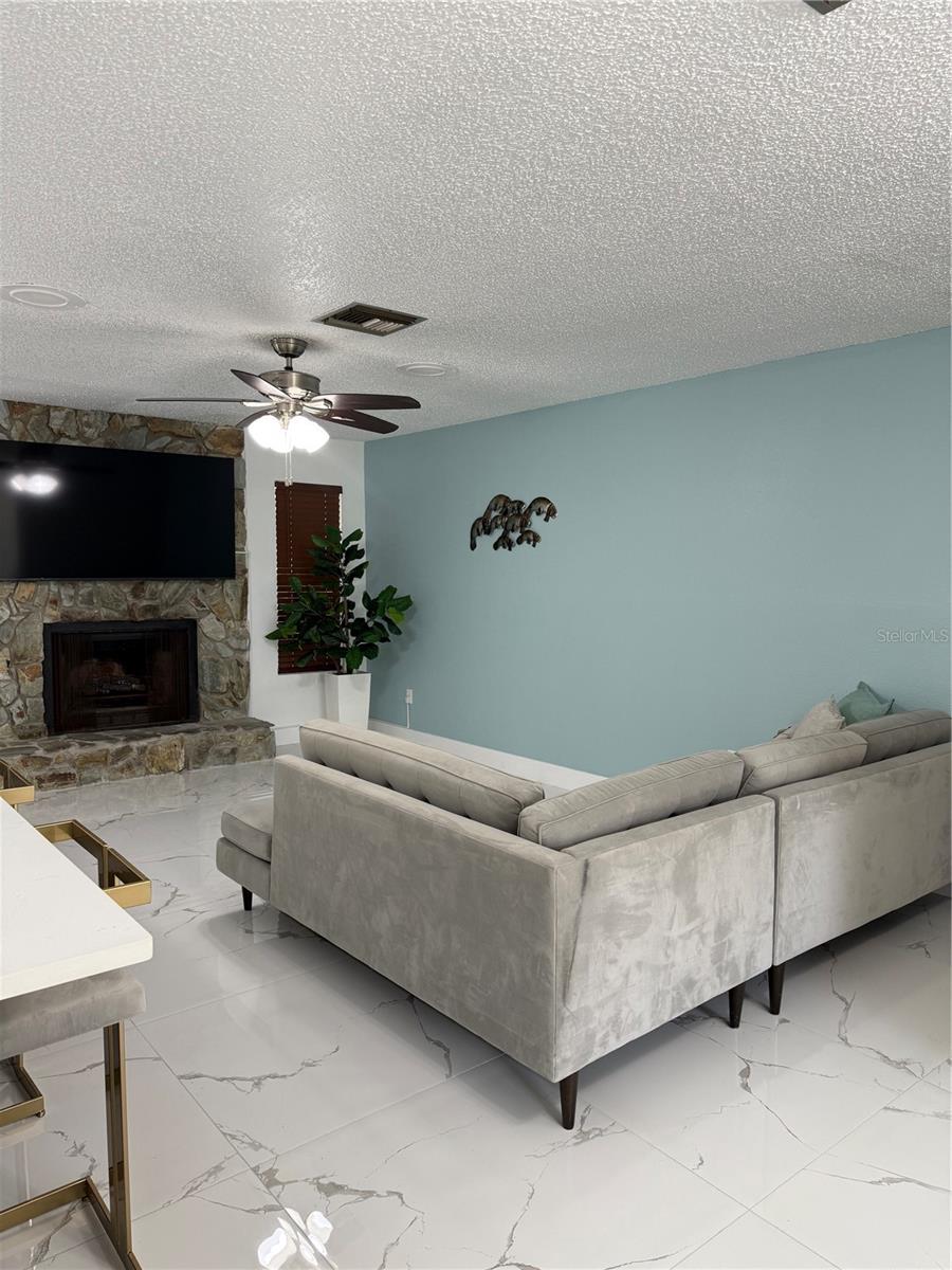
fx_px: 880
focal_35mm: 24
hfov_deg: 56.8
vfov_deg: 71.6
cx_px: 476
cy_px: 635
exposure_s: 1/120
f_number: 1.78
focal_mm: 6.76
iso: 125
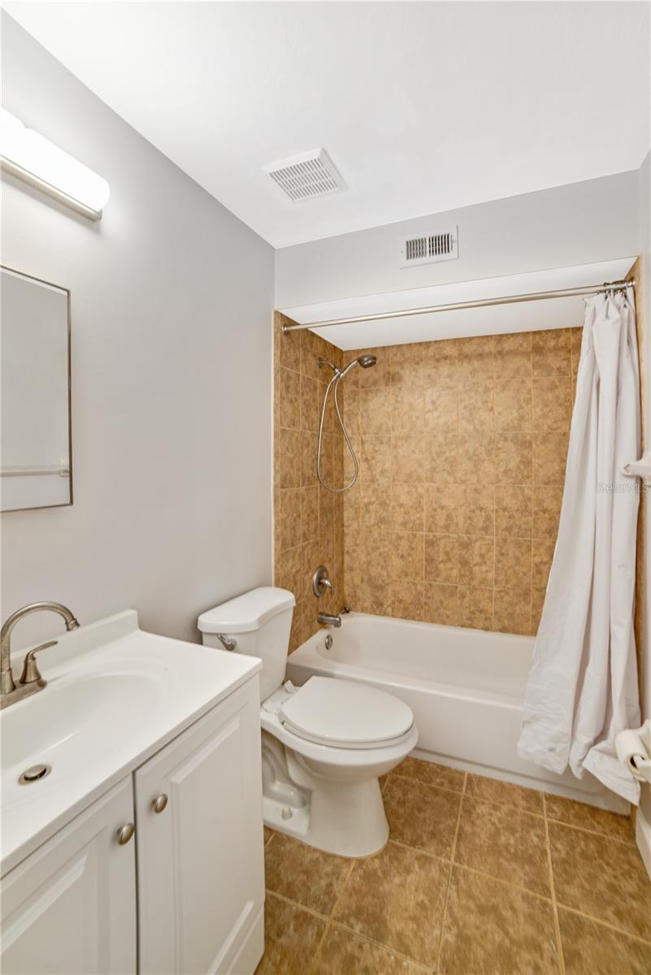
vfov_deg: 104.2
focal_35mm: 14
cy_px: 488
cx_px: 326
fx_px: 379
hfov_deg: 81.3
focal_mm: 14
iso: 100
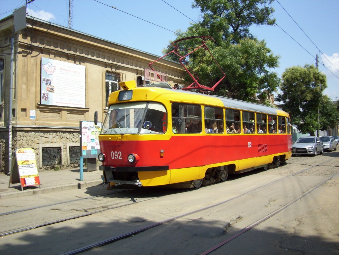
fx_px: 333
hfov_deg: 53.9
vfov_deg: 41.8
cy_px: 128
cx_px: 170
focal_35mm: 34
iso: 80
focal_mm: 5.7
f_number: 5.6
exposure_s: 1/250
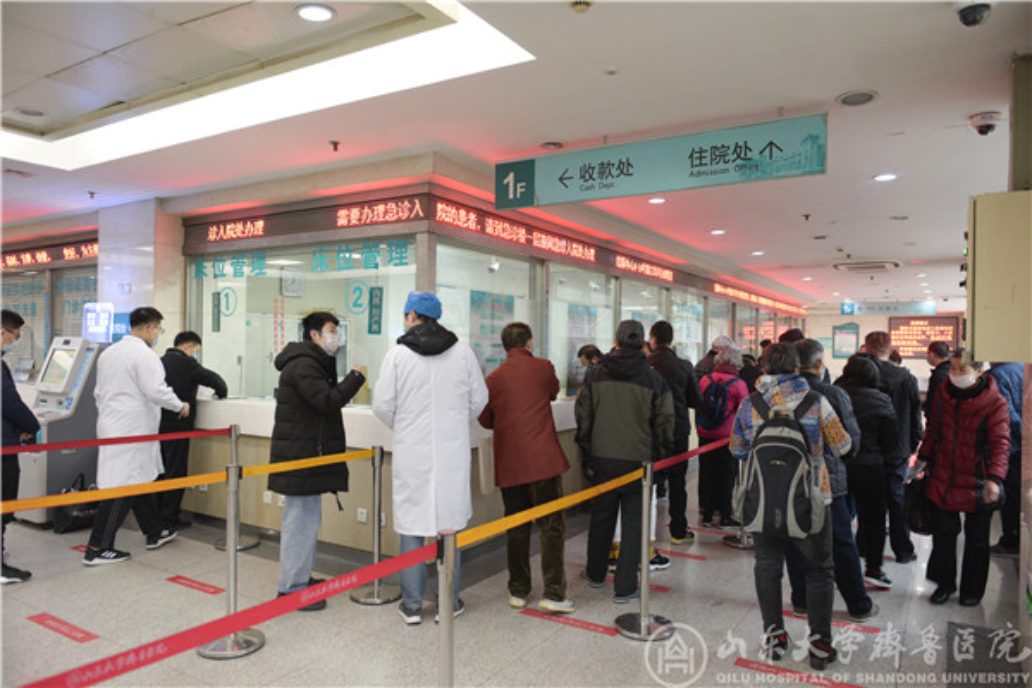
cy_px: 344
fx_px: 688
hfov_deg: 73.7
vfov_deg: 53.1
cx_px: 516
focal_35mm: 24
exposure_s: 1/40
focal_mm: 24
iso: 1250
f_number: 3.5
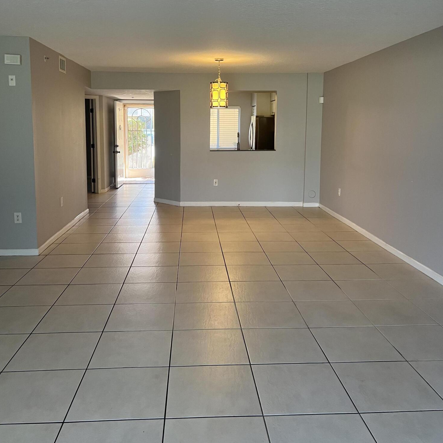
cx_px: 221
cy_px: 173
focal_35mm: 31
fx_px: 449
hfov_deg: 52.5
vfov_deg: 52.1
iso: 100
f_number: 1.5
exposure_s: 1/60
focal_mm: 5.7
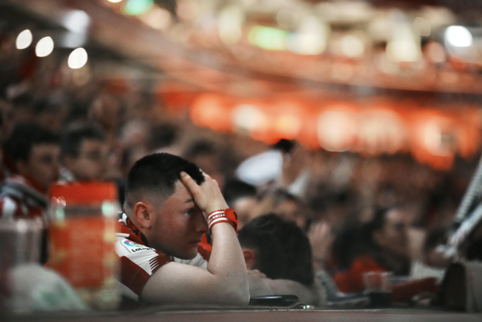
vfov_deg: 9.0
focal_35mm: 153
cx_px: 241
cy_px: 161
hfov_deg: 13.4
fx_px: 2048
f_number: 2.8
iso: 12800
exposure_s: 1/200
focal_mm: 153
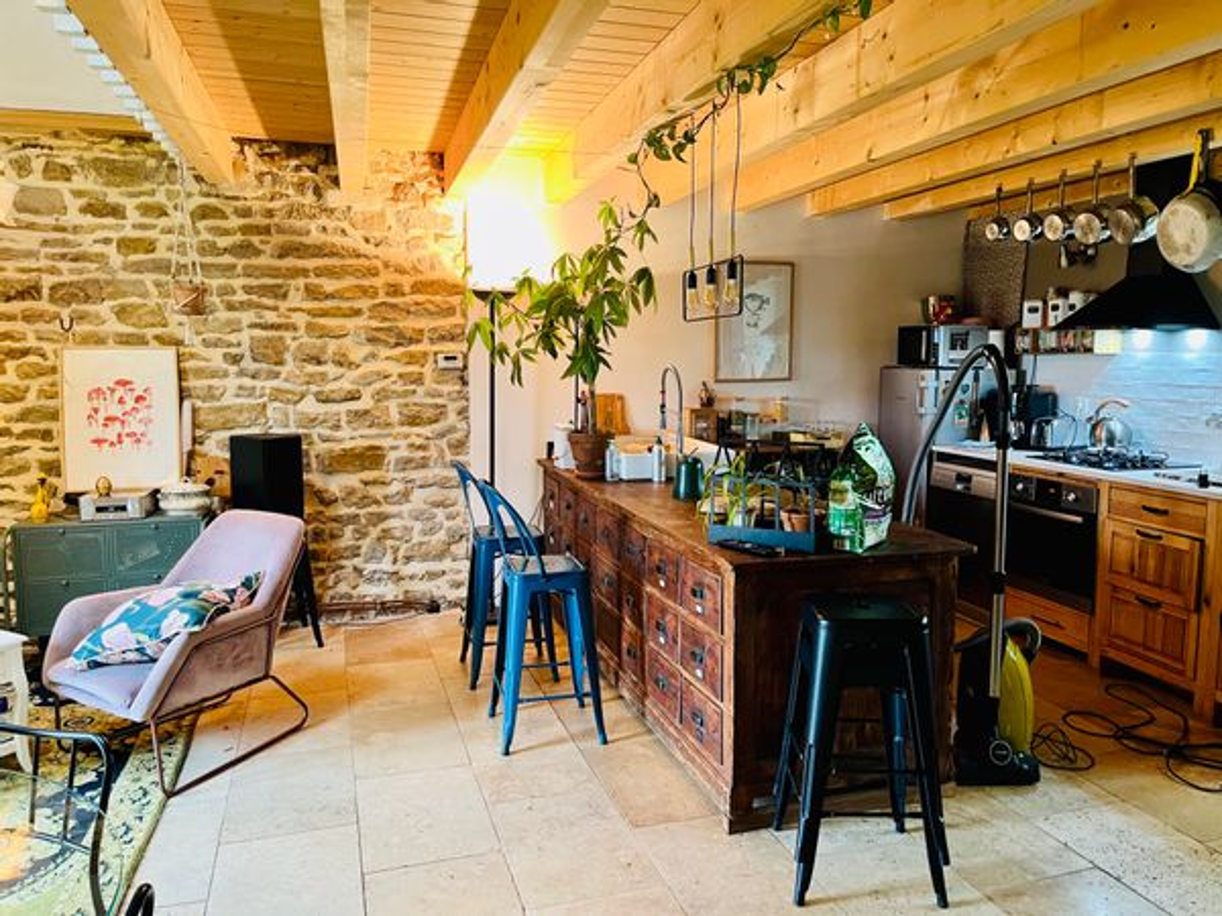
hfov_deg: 67.3
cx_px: 611
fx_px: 918
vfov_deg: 53.1
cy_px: 458
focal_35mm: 26
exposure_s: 1/50
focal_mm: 5.1
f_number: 1.6
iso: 200
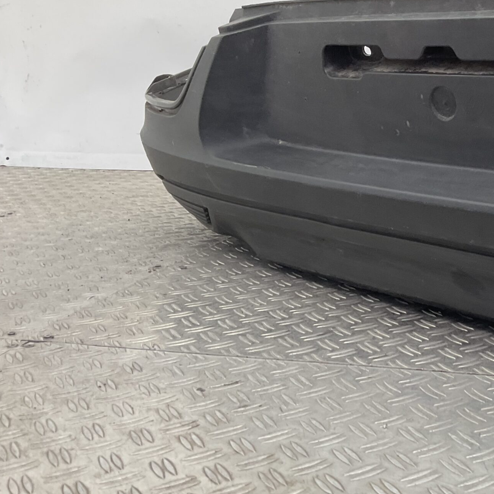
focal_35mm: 51
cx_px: 463
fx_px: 823
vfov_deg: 33.4
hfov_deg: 31.5
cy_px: 219
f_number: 1.8
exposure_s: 1/100
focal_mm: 3
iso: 25
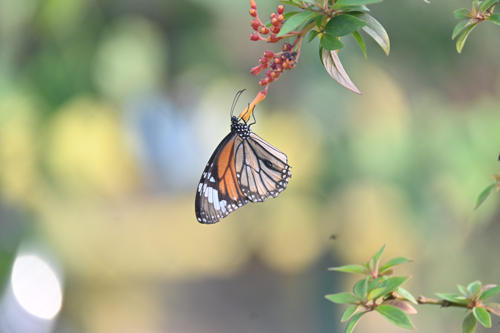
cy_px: 166
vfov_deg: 3.7
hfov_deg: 5.5
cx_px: 250
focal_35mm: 375
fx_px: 5208
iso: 640
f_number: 6.3
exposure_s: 1/320
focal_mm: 250
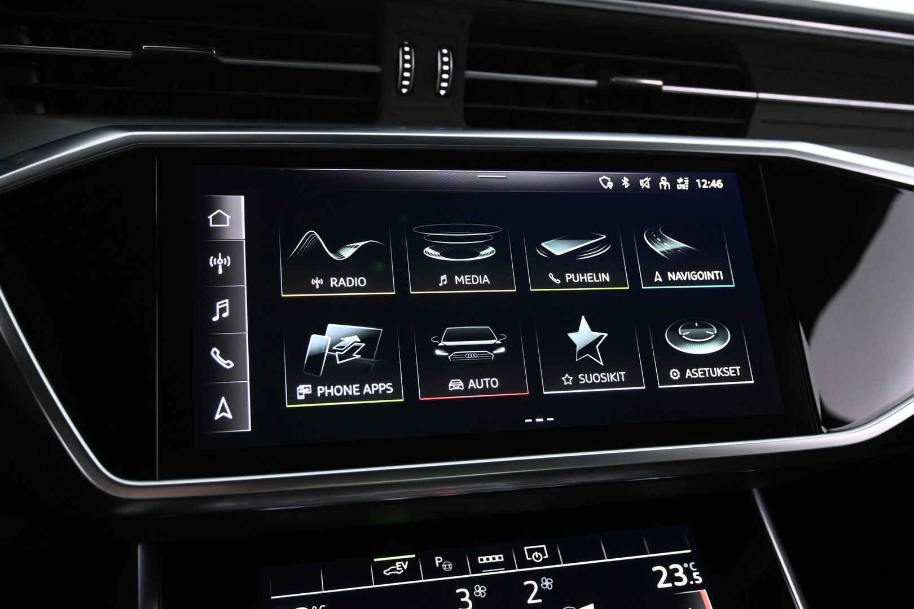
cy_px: 304
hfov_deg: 56.1
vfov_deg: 39.1
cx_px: 457
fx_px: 857
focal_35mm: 34
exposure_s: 1/40
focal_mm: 22.5
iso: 2500
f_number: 4
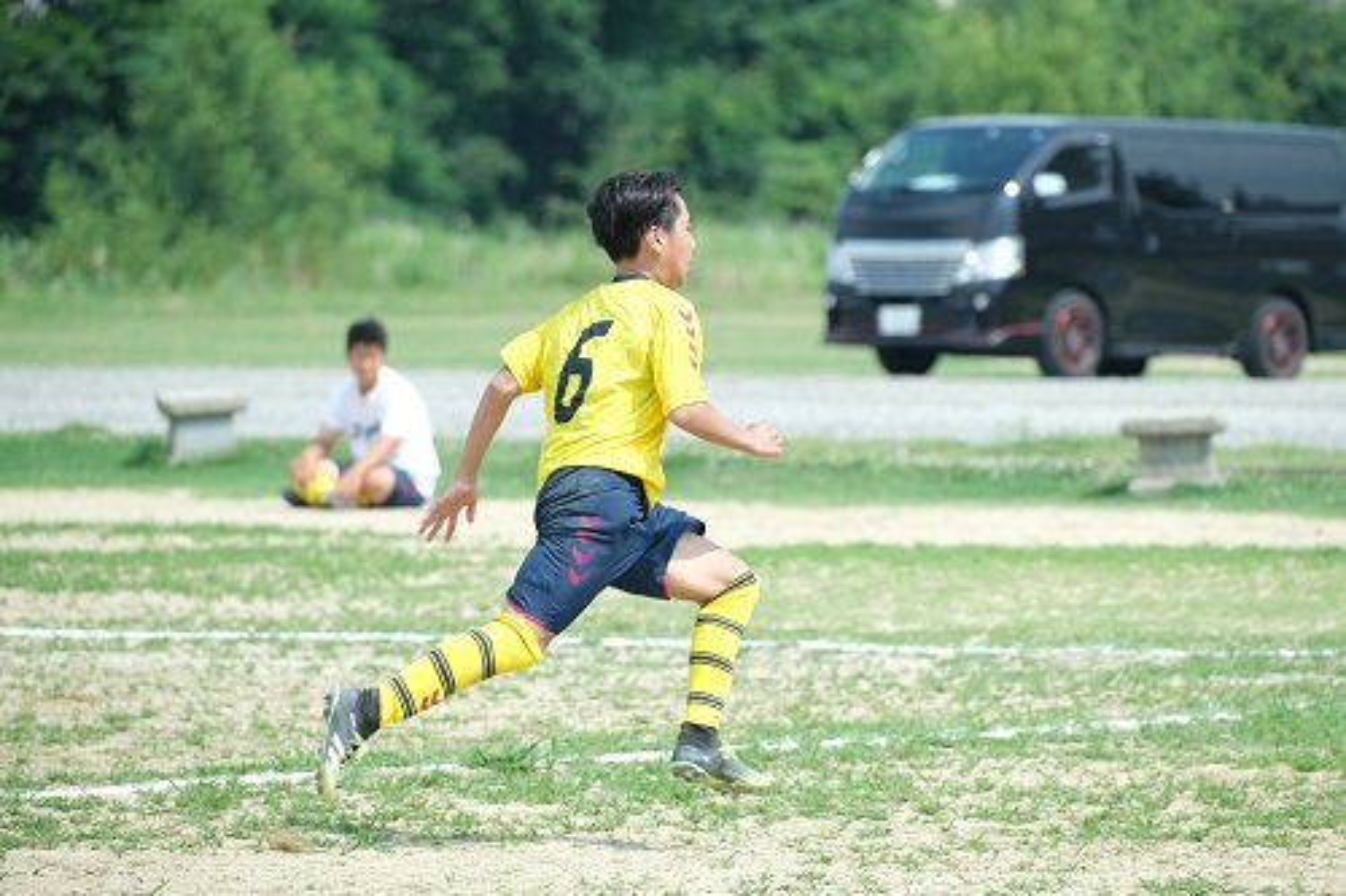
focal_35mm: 360
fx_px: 13455
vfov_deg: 3.8
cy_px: 448
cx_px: 673
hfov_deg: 5.7
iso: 400
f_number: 5.6
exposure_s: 1/1000
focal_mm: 239.8
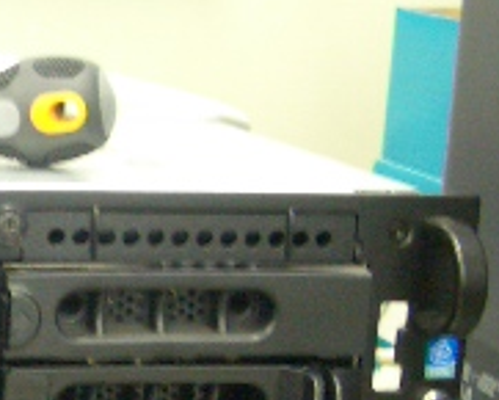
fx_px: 1788
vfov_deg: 12.6
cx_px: -309
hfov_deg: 14.5
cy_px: 375
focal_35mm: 121
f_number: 2.6
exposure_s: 1/8
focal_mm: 5.8
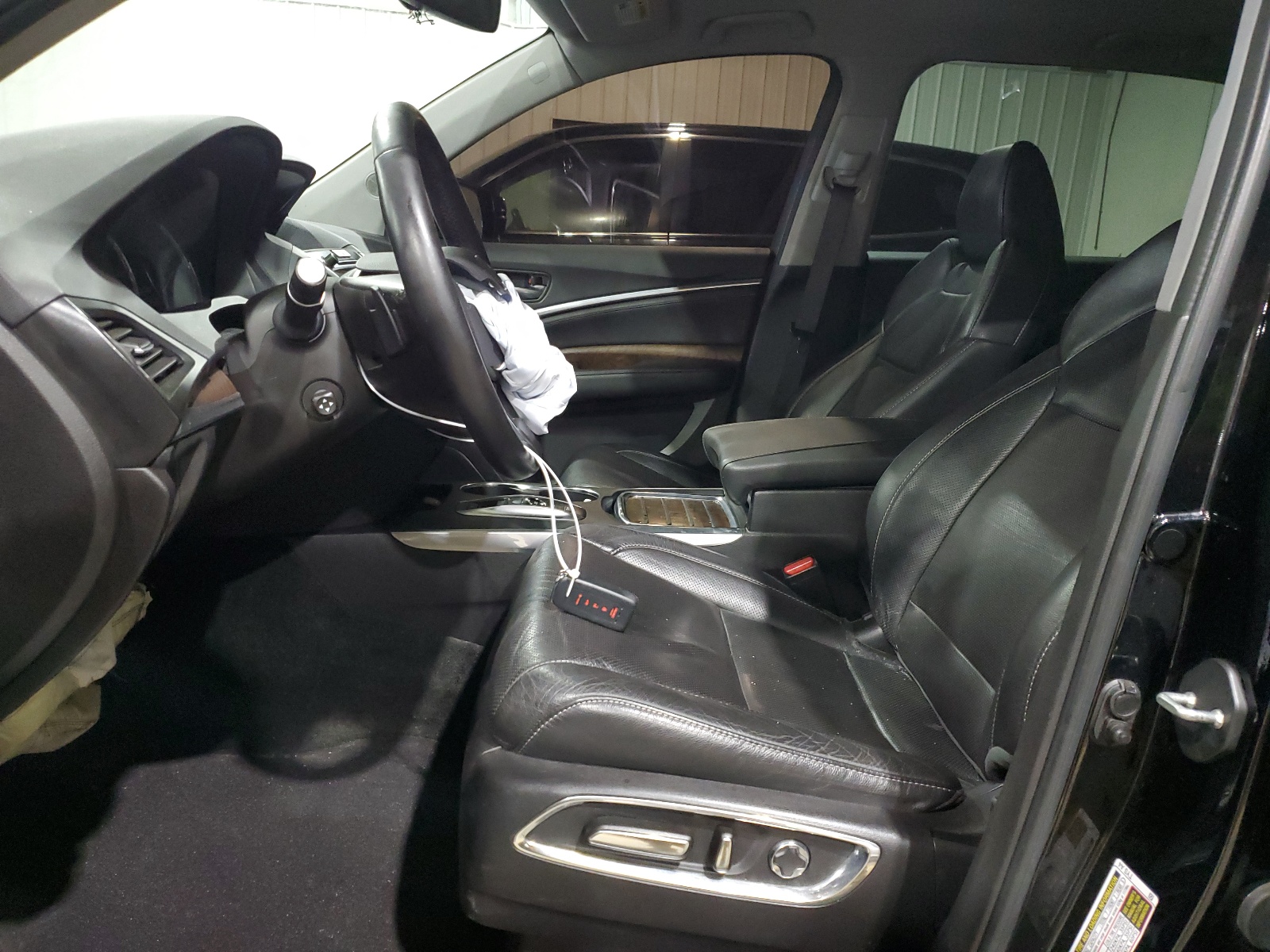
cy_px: 476
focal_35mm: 26
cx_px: 635
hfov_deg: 67.3
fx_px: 954
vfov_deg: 53.1
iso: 337
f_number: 1.5
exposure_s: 1/40
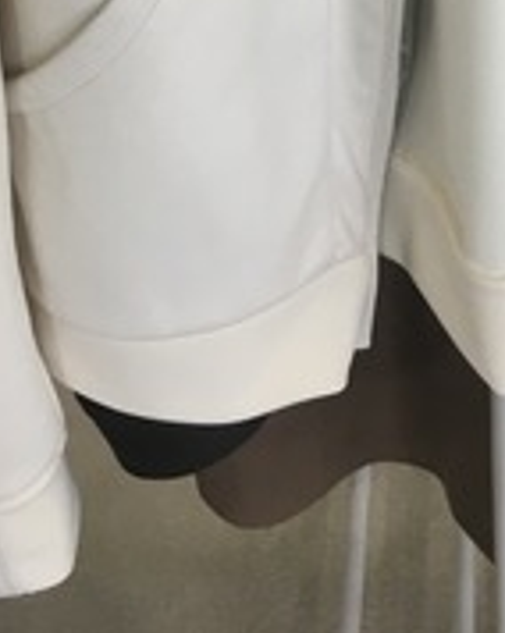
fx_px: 1666
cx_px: 477
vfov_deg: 18.8
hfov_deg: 16.9
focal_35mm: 89
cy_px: -338
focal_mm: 4.15
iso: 64
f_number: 2.2
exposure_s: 1/30
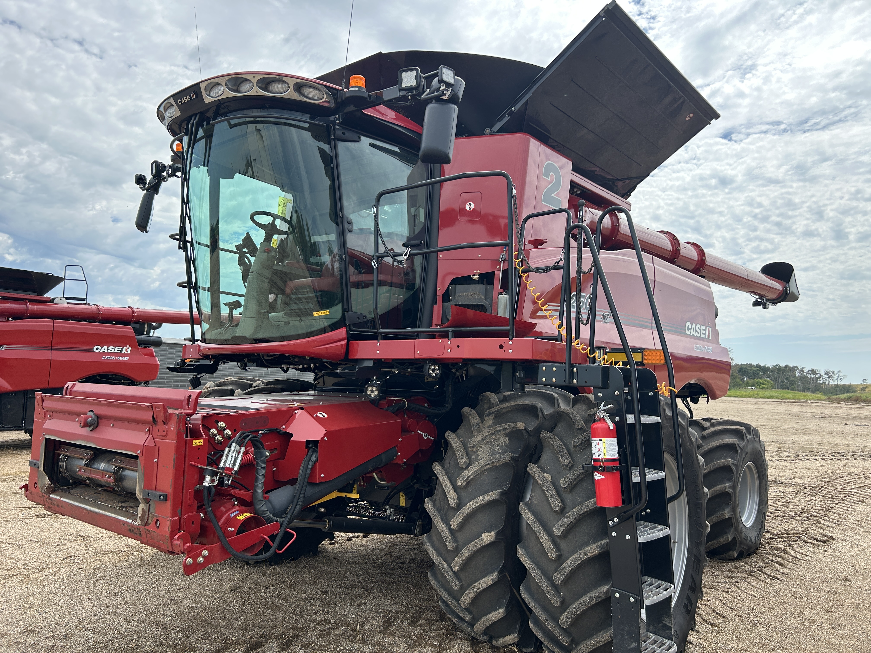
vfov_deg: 53.1
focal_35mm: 26
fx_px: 654
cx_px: 436
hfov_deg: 67.3
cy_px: 326
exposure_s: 1/2299
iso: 50
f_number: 1.5
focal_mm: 5.7
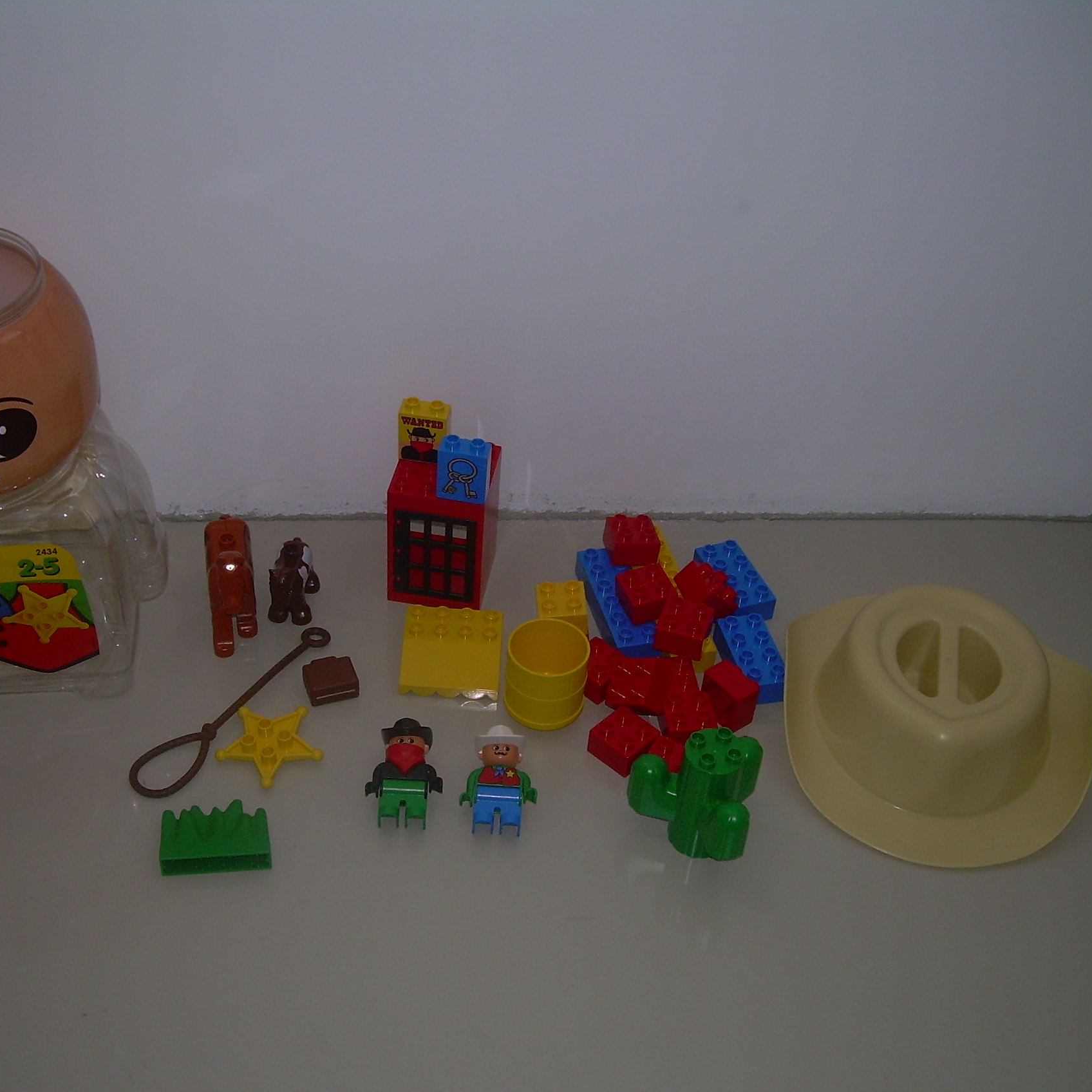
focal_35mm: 45
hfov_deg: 37.4
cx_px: 439
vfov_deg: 37.6
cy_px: 544
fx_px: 1606
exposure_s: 1/60
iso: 50
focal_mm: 6.3
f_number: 2.8
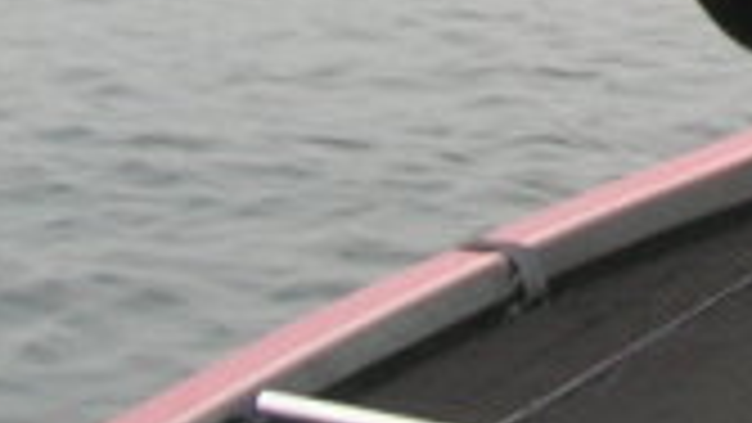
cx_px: 1630
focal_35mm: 227
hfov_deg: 8.8
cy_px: -252
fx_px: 4527
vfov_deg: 5.3
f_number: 4.9
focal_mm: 5.7
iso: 50
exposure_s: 1/44.4
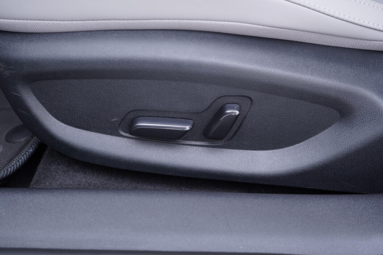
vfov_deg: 36.9
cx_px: 192
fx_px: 383
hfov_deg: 53.1
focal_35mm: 36
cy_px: 128
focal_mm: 24
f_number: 2.8
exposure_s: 1/40
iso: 250
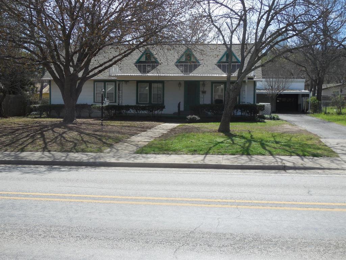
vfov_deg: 31.5
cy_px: 130
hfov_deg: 41.2
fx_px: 460
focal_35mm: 46
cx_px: 173
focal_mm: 8.2
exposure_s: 1/1000
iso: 125
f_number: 3.8
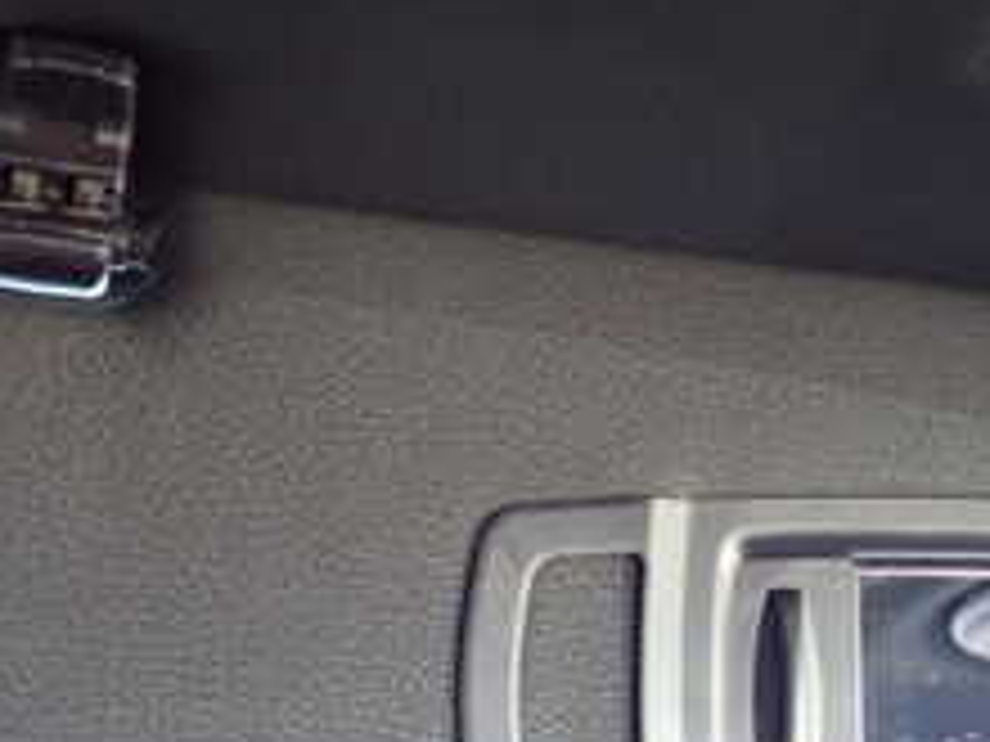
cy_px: 522
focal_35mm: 82
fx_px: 2345
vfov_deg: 17.9
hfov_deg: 23.5
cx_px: 770
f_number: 2.3
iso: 640
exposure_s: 1/30
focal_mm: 5.4
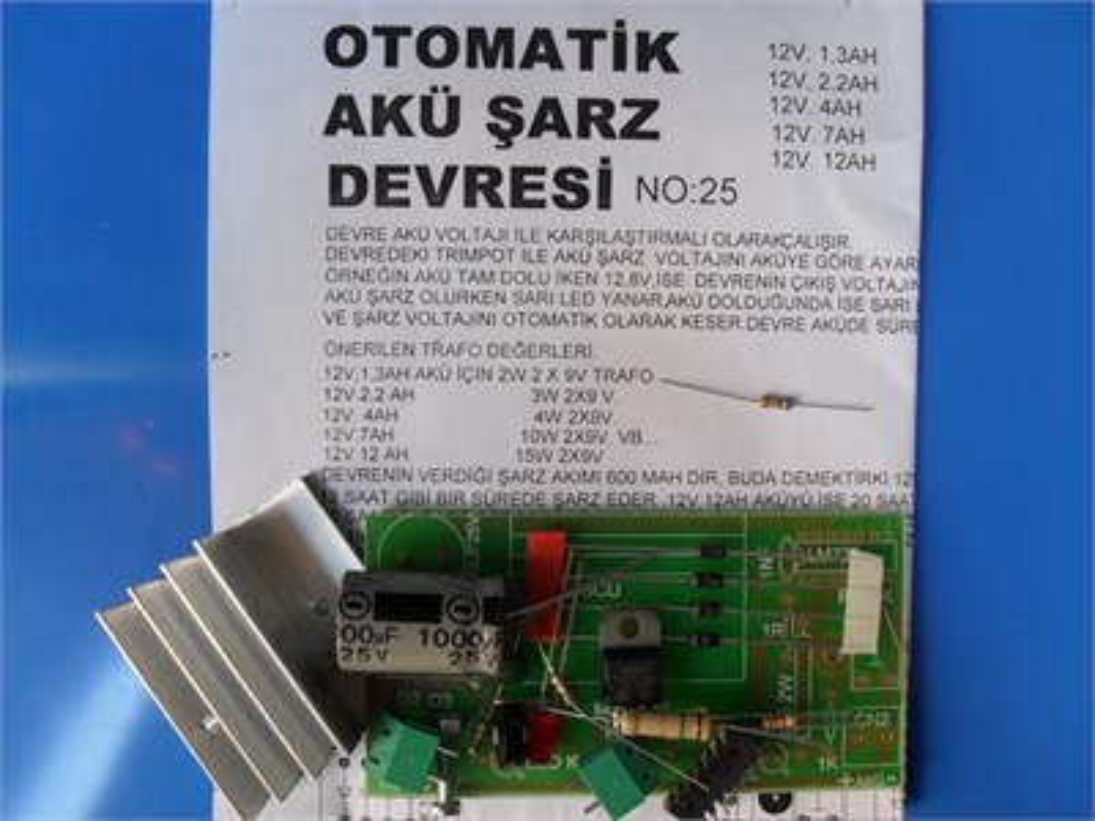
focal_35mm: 35
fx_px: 1107
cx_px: 548
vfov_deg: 40.7
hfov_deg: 52.6
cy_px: 410
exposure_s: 1/30
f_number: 3.2
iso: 100
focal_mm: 6.3
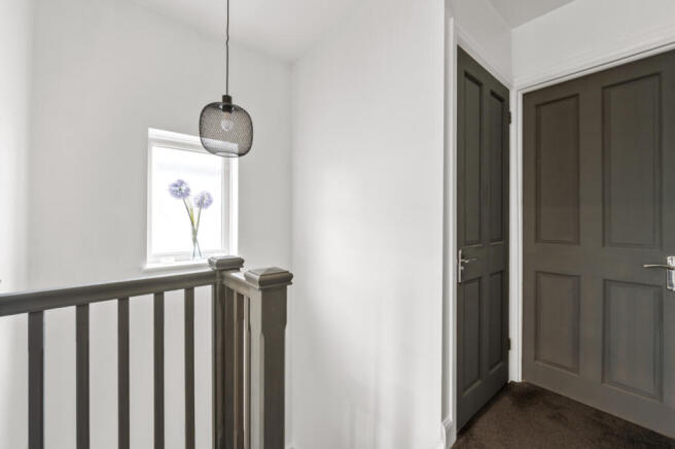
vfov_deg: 81.1
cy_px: 224
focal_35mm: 14
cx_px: 338
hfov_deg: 104.3
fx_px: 262
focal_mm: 14
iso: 200
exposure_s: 1.6
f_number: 16
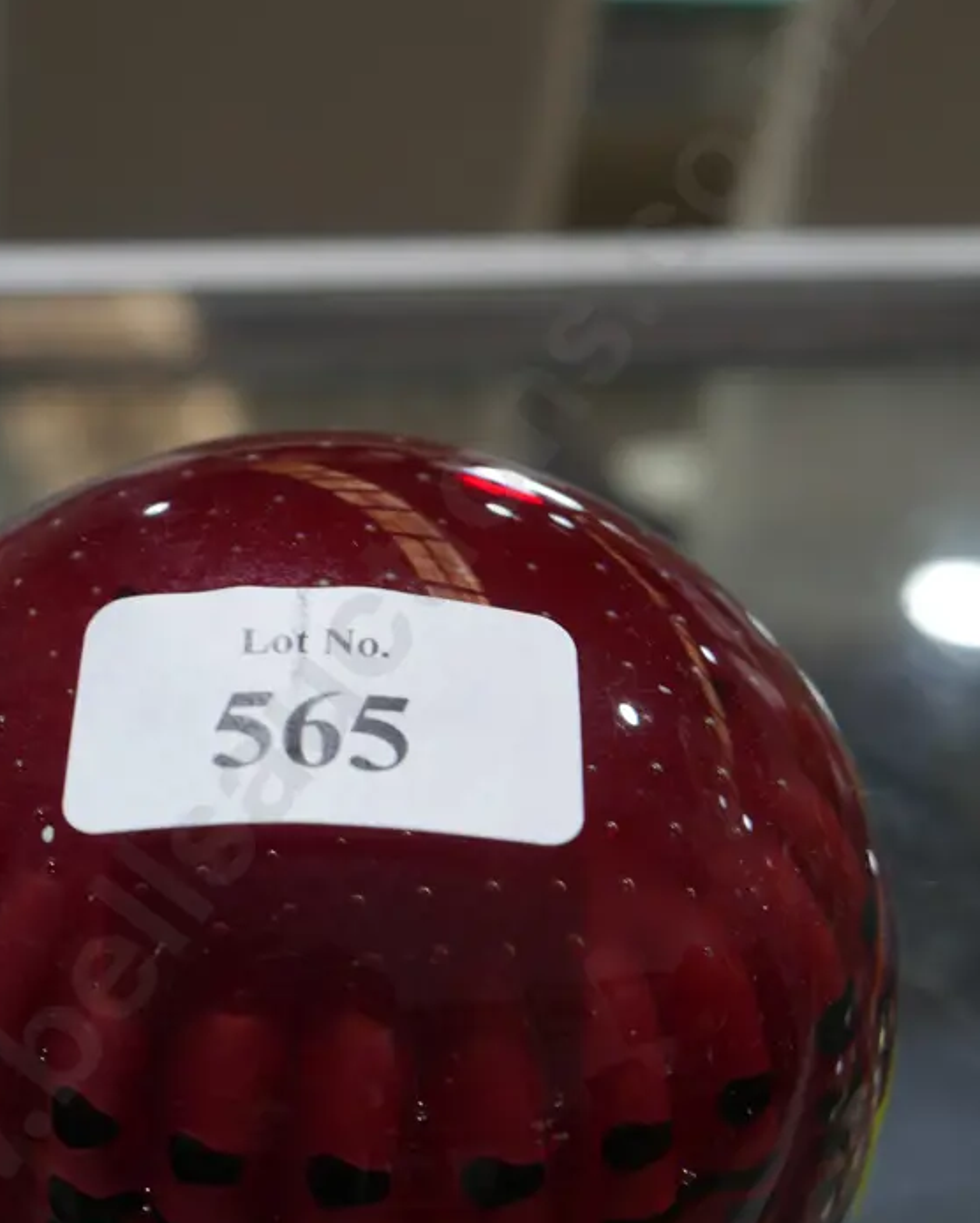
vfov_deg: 26.4
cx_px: 323
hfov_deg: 21.2
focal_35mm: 72
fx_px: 2608
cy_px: 694
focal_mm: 25
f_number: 5.3
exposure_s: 1/60
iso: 250
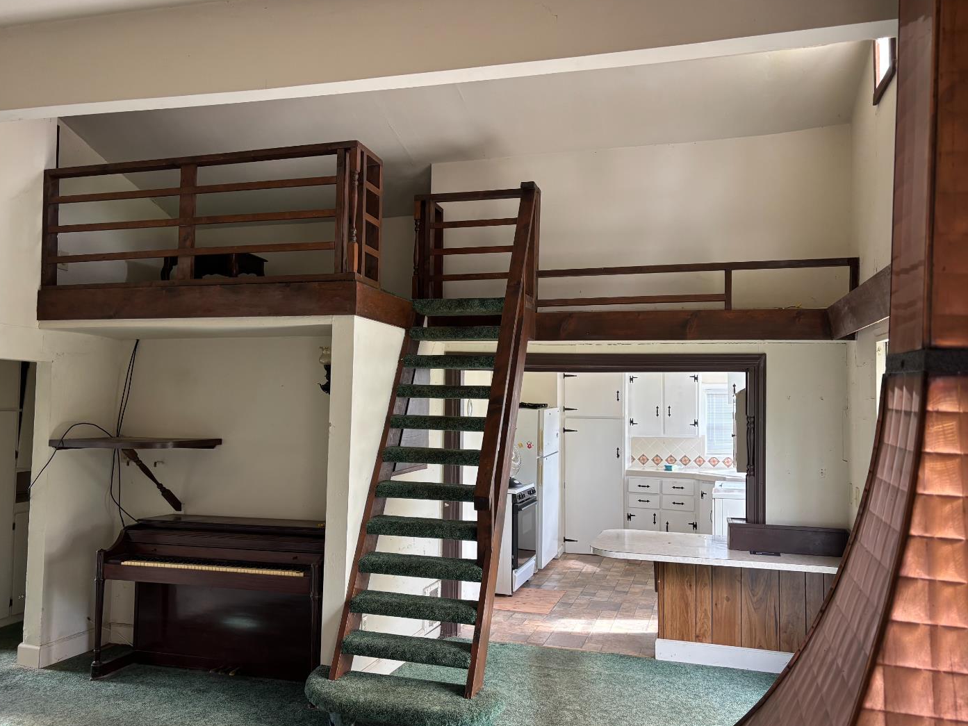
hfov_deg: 63.4
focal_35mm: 28
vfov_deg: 49.7
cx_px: 467
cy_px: 381
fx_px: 783
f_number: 1.6
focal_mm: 5.96
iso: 125
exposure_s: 1/93
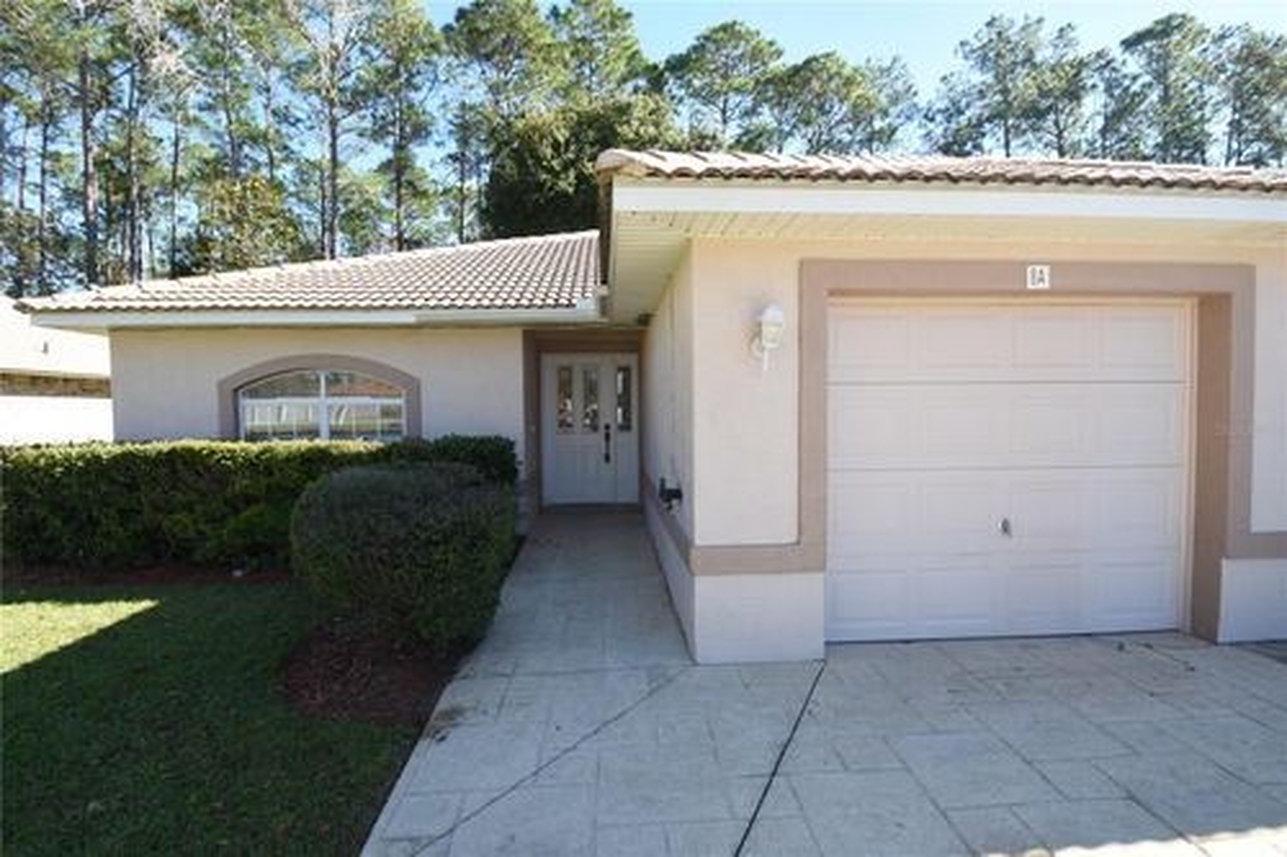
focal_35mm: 16
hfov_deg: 95.0
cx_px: 644
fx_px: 590
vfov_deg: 72.0
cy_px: 428
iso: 100
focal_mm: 11
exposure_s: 1/100
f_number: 5
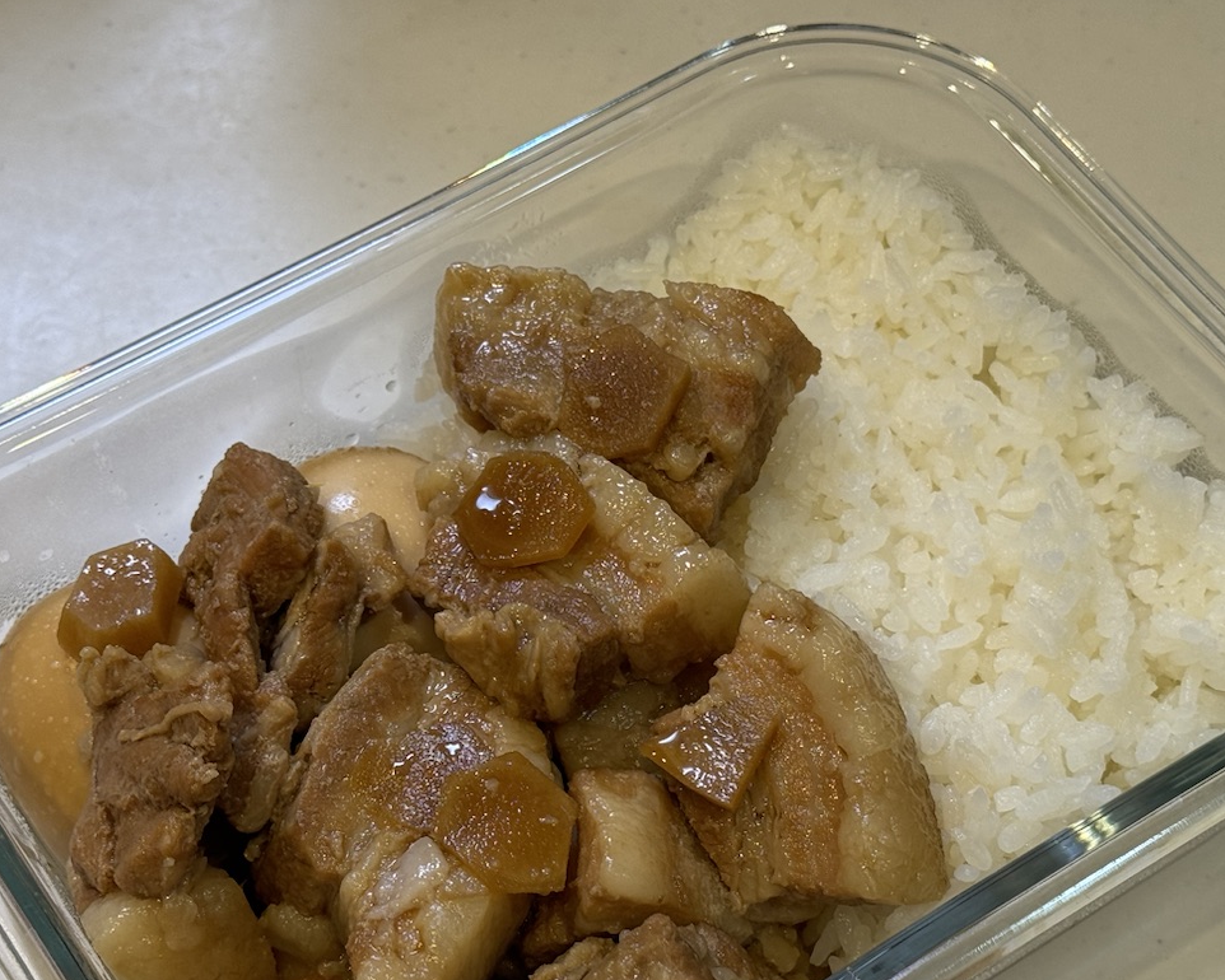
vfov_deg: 20.9
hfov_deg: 26.0
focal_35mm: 73
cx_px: 665
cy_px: 683
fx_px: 2647
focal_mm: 6.76
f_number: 1.78
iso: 50
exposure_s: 1/50
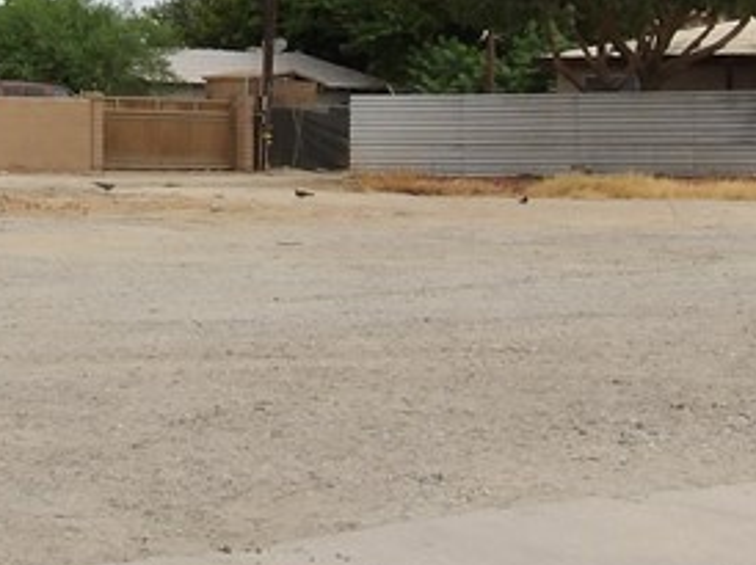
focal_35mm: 146
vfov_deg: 10.1
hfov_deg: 13.5
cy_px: 77
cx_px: 229
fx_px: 3186
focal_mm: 7
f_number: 7.4
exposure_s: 1/195
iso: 100
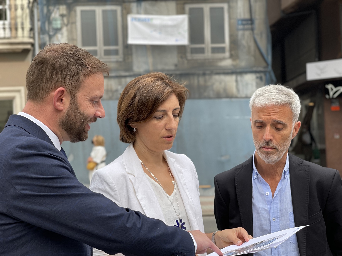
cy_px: 128
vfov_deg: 22.9
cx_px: 171
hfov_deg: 30.3
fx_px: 632
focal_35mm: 64
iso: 25
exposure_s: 1/245
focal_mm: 7.5
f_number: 2.2
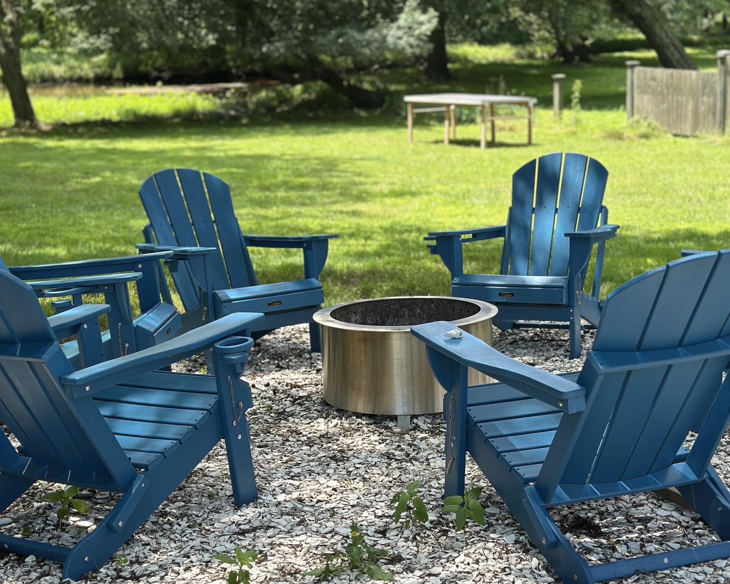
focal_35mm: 64
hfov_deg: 29.6
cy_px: 256
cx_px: 367
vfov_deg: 23.8
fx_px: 1383
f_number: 1.78
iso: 80
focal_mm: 6.86
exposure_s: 1/1185
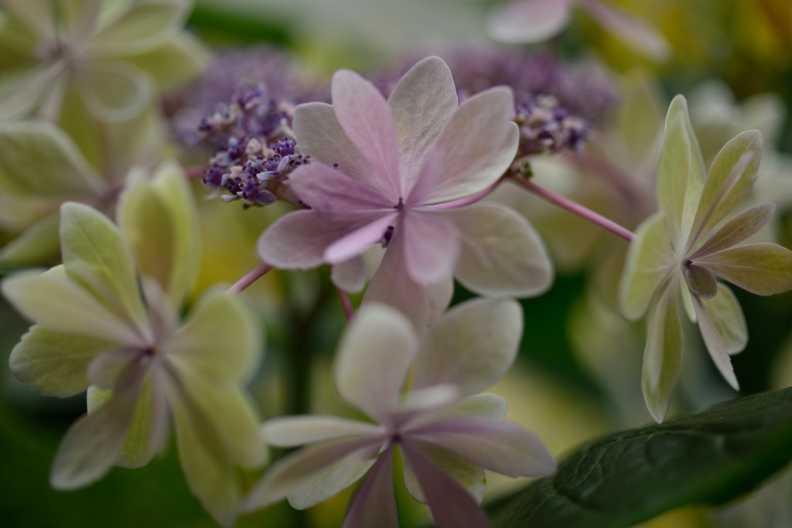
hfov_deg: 39.6
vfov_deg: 27.0
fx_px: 1100
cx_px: 396
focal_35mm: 50
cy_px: 264
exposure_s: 1/100
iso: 100
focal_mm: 50
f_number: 2.8
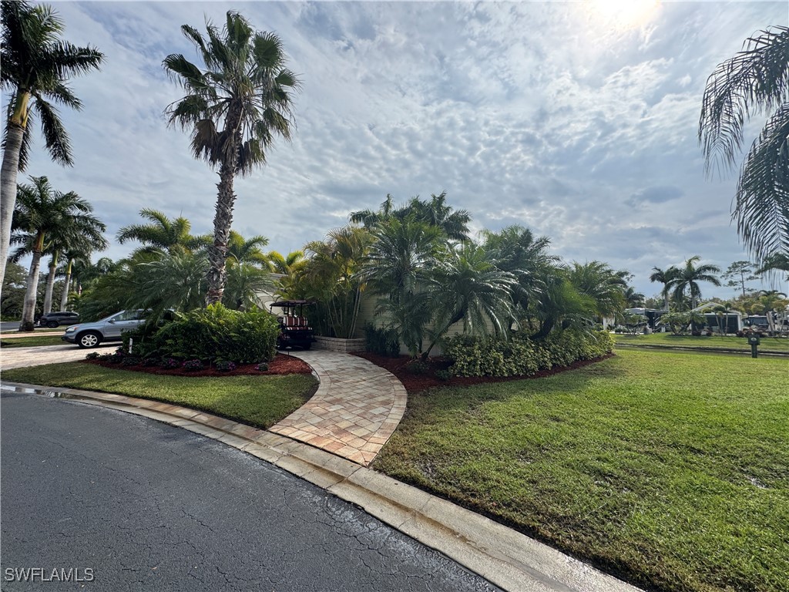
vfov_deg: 85.7
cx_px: 394
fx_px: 319
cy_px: 296
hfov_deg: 102.1
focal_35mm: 14
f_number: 2.2
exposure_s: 1/2342
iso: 50
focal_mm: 2.22
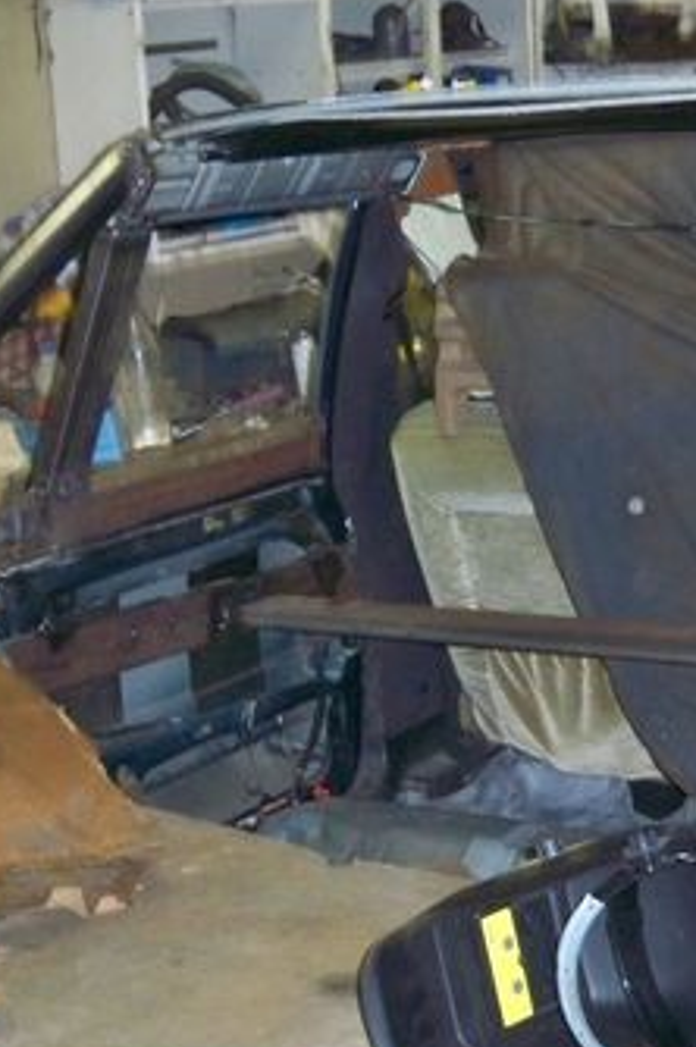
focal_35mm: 71
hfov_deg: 19.1
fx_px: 2063
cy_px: 509
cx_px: 458
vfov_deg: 28.5
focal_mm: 7.9
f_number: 3.1
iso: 400
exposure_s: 1/30
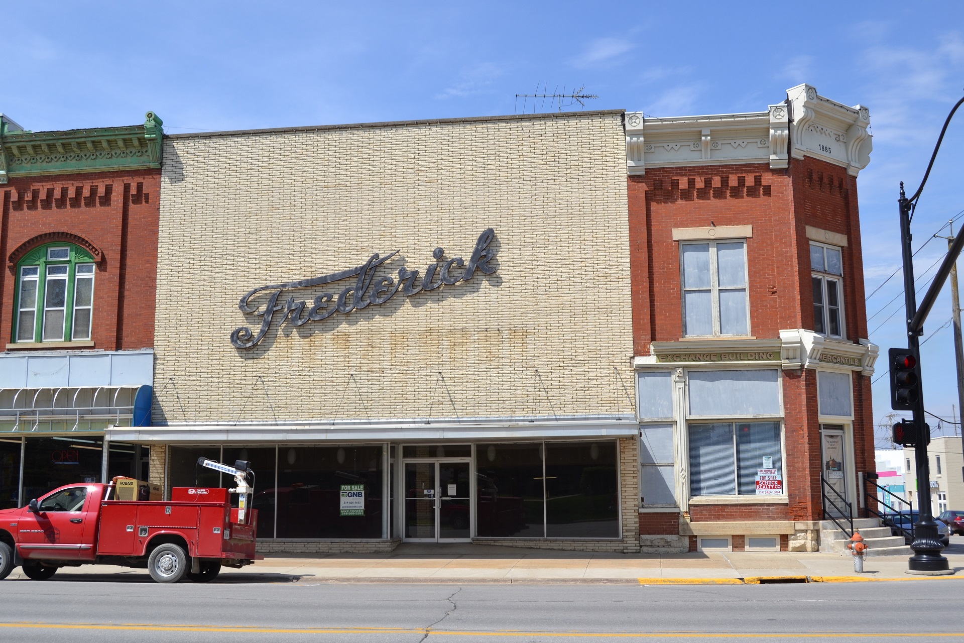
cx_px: 482
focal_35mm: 36
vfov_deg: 36.9
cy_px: 322
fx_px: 964
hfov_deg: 53.1
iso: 100
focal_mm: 24
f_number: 9
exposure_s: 1/320
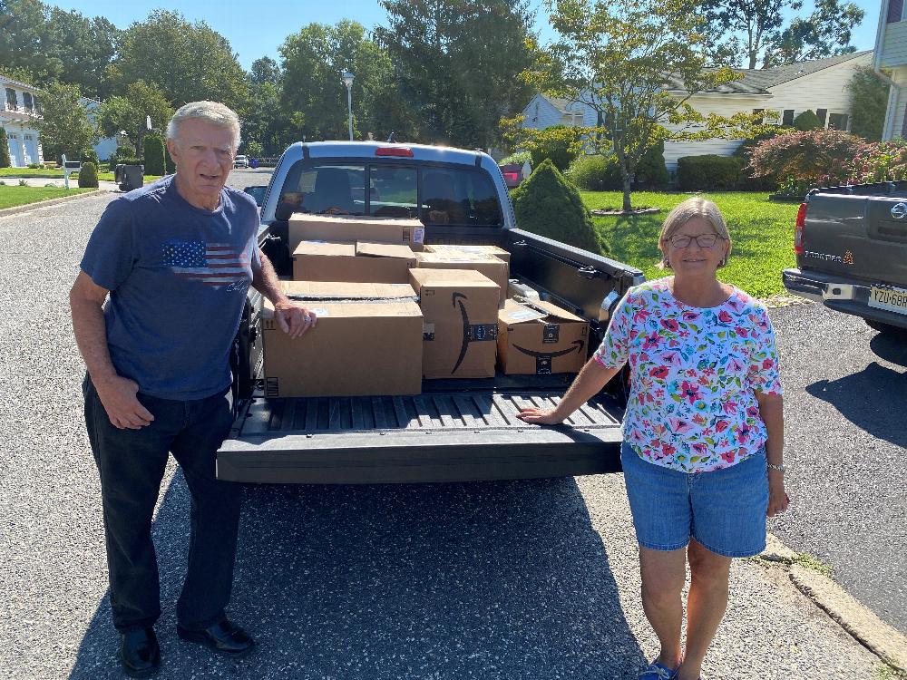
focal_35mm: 26
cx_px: 454
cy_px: 340
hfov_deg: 67.3
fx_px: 681
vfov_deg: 53.1
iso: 32
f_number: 1.8
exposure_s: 1/1287
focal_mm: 4.25
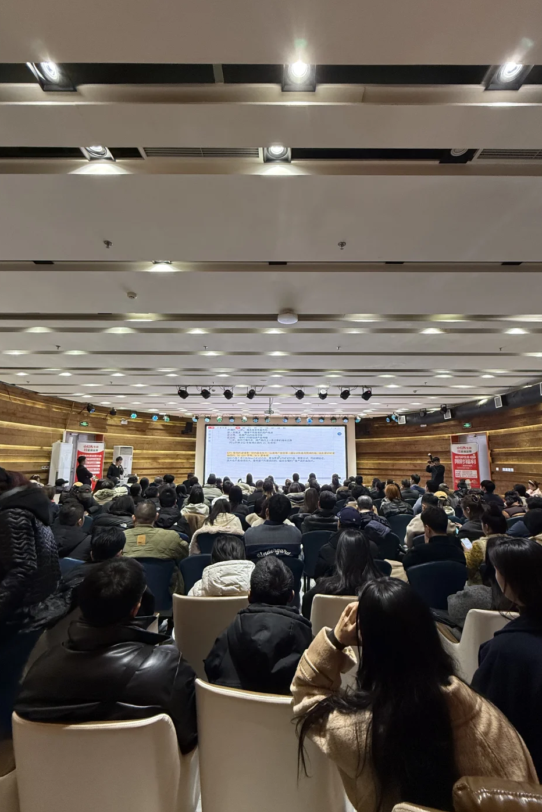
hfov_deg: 77.3
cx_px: 278
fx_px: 339
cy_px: 412
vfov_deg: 100.4
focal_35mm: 15
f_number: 2.2
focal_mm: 2.22
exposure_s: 1/100
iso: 200
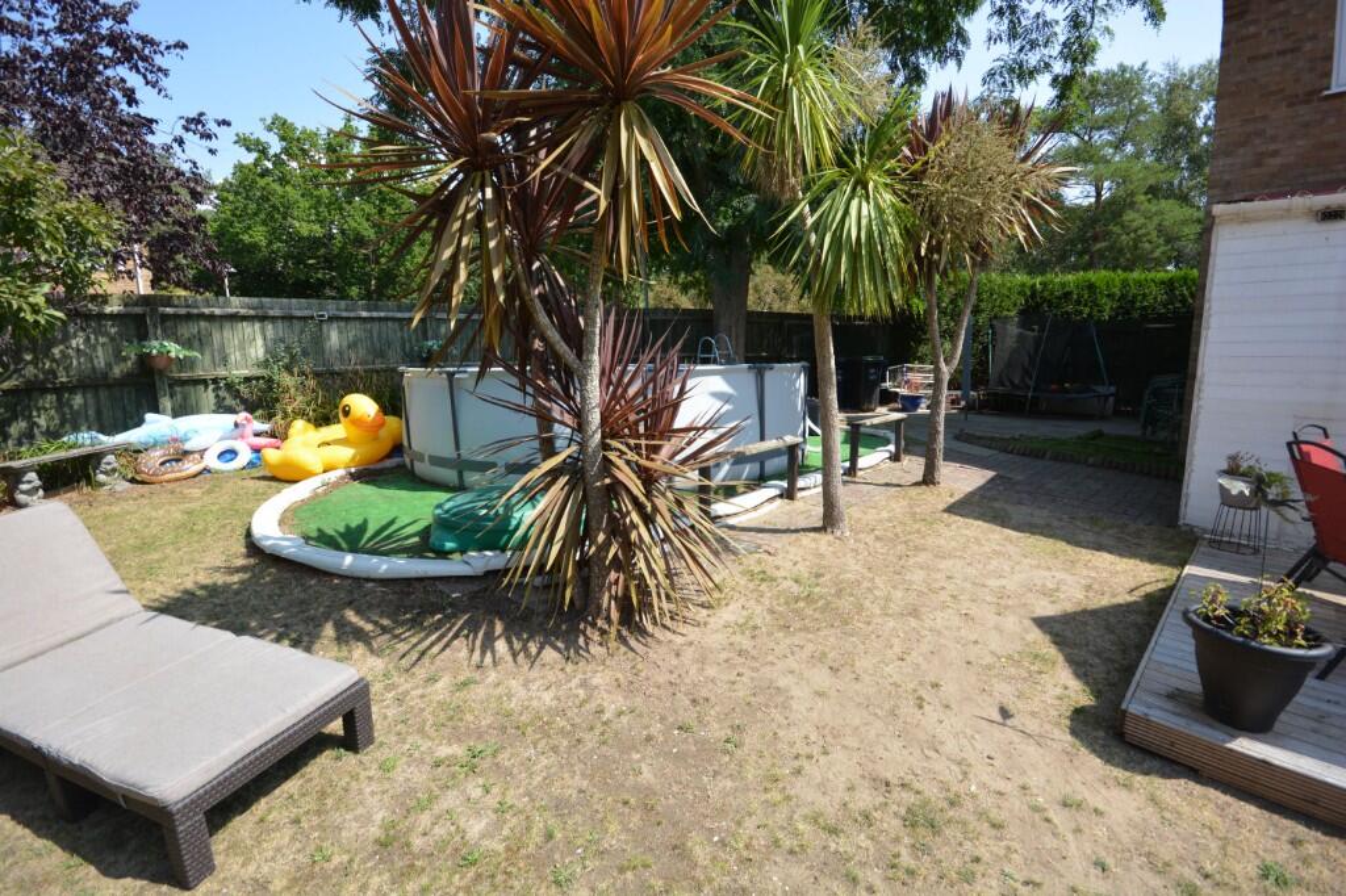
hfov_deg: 100.4
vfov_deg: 77.3
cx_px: 673
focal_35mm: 15
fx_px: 561
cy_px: 448
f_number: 8
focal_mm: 10
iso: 200
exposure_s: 1/250
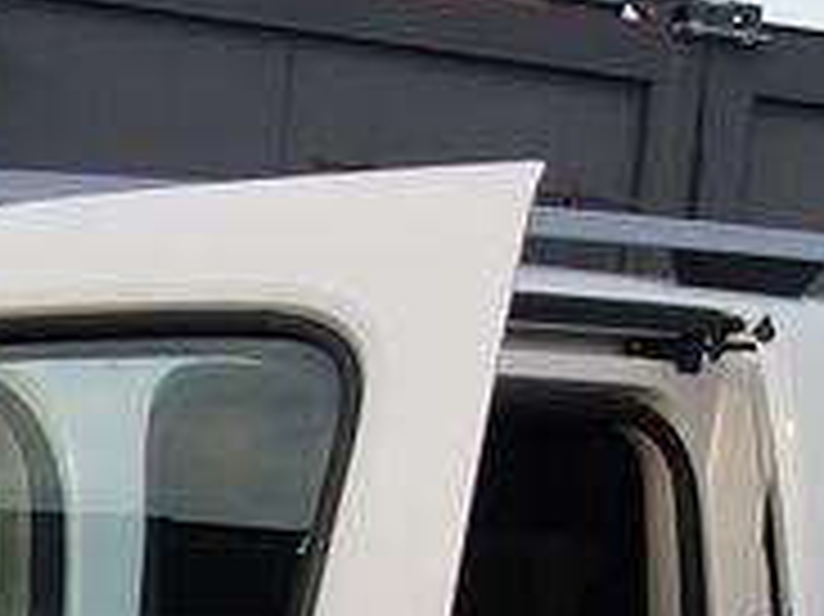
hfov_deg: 12.1
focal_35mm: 151
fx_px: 3592
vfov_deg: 9.4
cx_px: -639
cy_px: 1061
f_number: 3
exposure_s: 1/311
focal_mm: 4.9
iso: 100
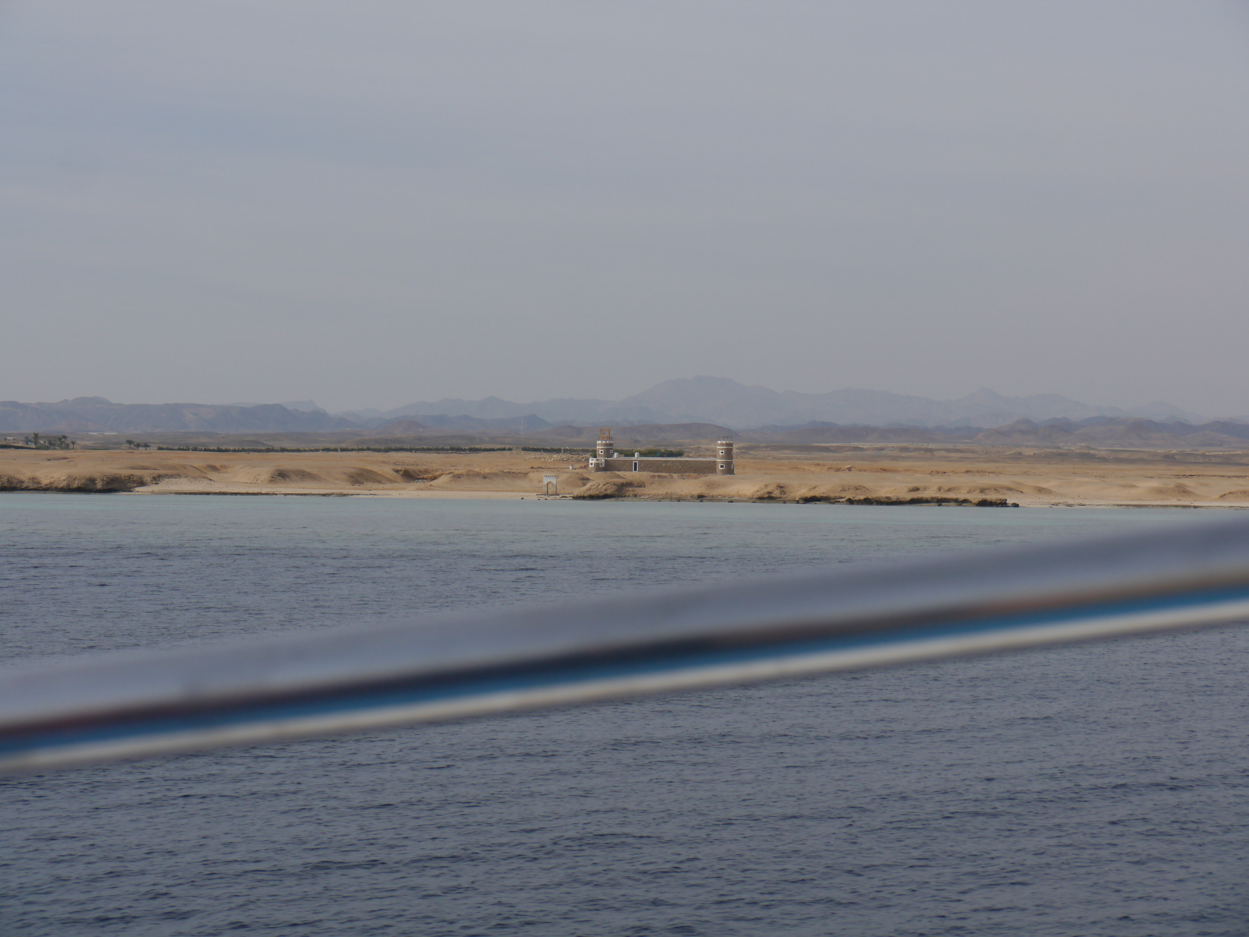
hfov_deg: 23.3
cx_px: 624
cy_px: 468
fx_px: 3031
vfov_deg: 17.6
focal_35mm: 84
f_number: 9
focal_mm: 42
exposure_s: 1/640
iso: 160
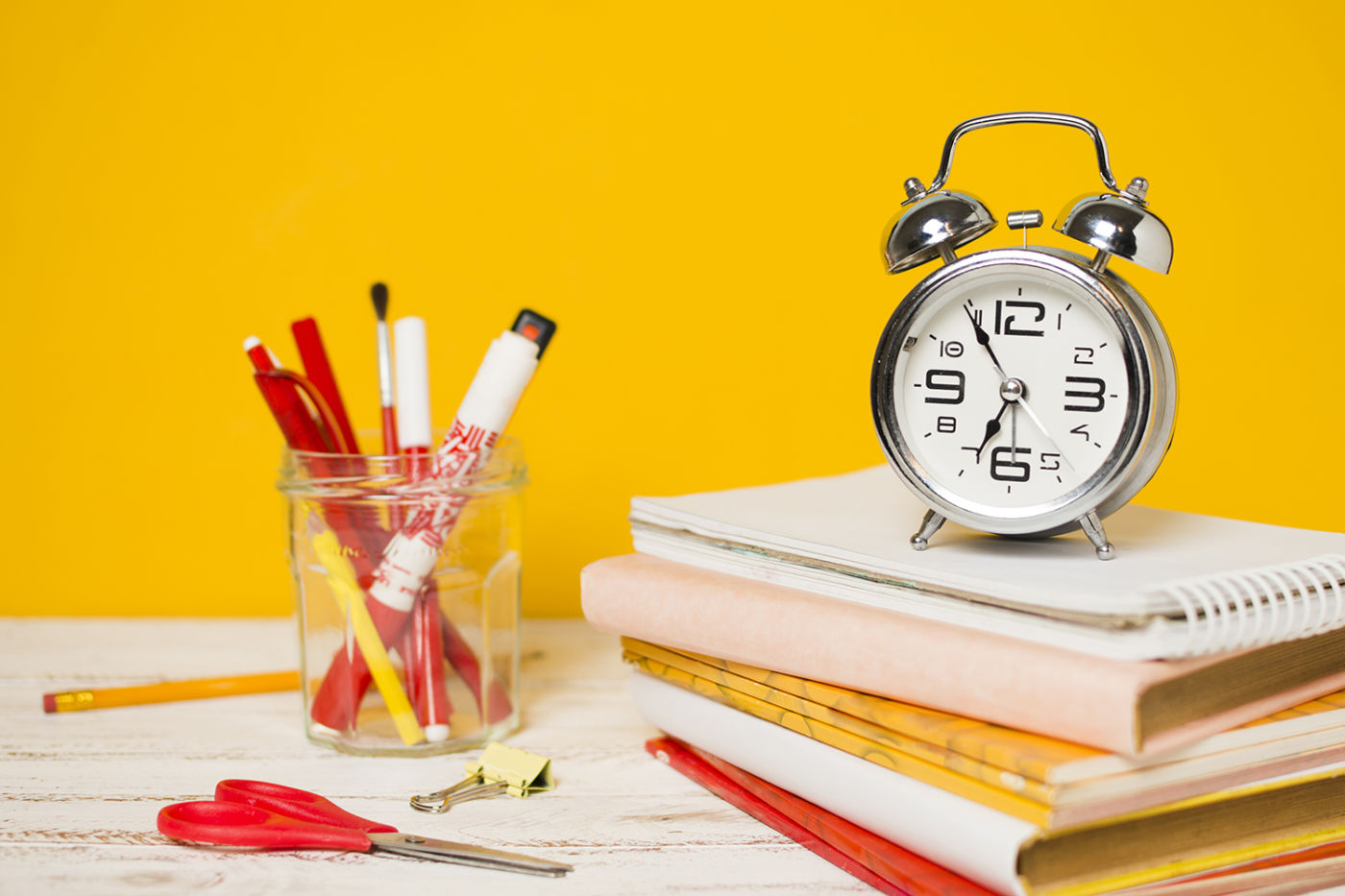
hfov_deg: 37.9
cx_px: 672
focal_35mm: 52
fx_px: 1961
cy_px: 448
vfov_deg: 25.7
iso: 100
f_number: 2.5
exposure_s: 1/160
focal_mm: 35
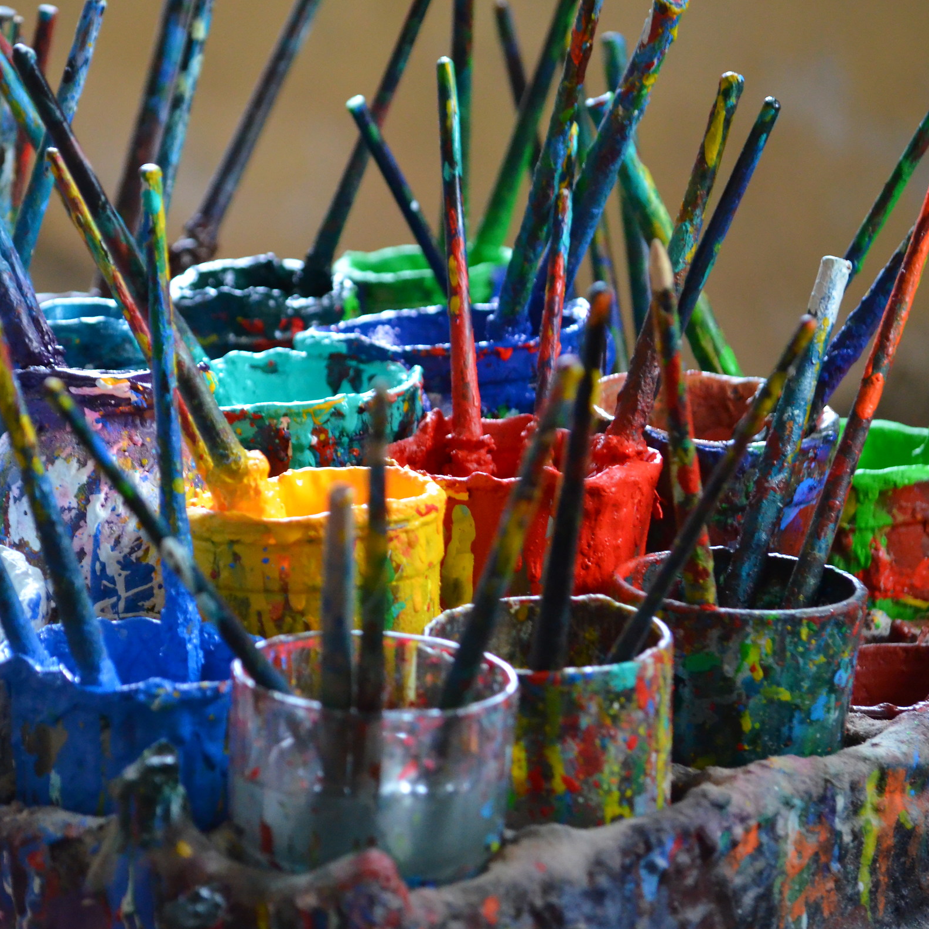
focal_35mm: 385
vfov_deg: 4.6
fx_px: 11690
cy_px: 464
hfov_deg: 4.6
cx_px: 324
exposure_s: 1/125
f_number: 5
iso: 2800
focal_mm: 200
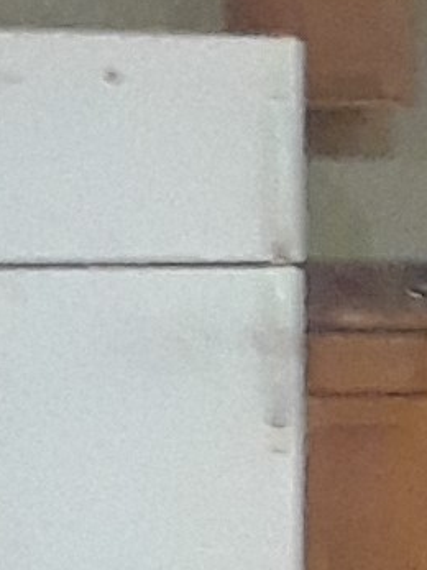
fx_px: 3110
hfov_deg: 7.4
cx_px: 1026
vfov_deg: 10.2
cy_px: 763
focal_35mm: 189
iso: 400
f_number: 1.9
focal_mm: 2.47
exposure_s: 1/17
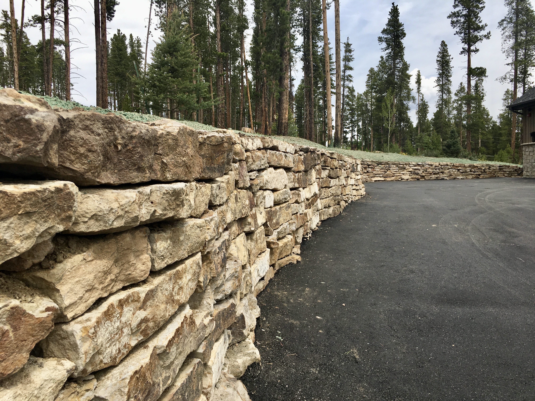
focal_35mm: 29
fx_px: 448
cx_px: 268
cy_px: 200
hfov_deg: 61.7
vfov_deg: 48.2
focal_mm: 4.15
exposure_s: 1/1304
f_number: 2.2
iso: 25
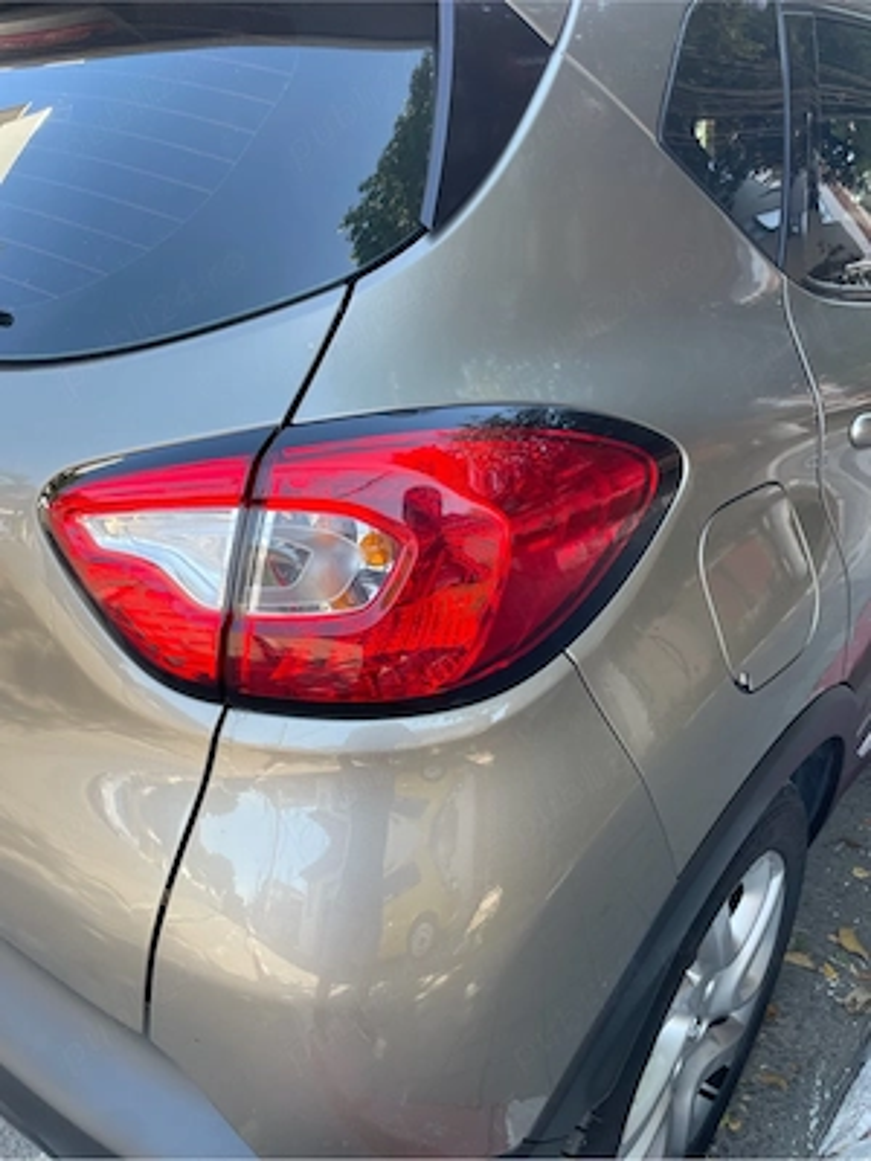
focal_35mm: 26
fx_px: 872
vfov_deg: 67.3
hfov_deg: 53.1
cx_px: 436
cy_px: 580
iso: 32
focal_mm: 4.2
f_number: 1.6
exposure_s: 1/208
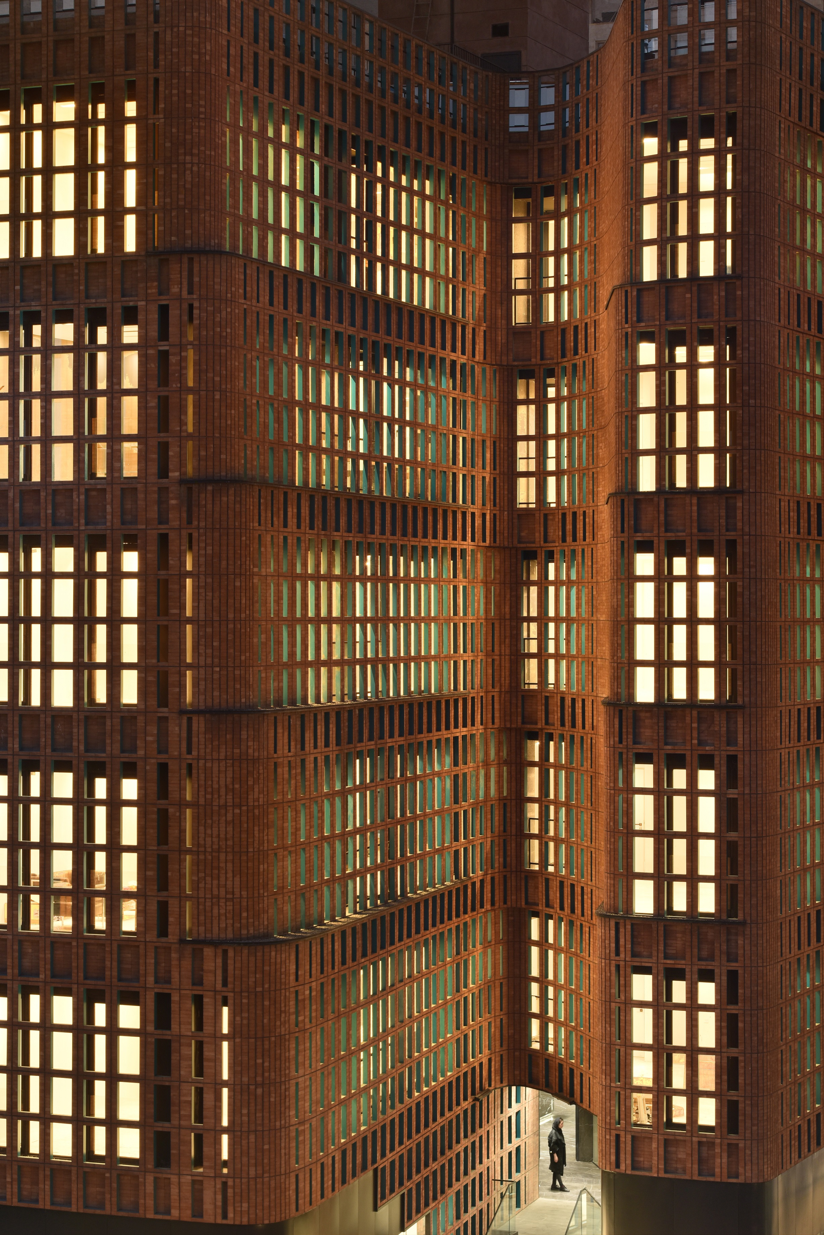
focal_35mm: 85
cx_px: 412
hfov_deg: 16.1
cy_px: 618
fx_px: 2916
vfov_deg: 23.9
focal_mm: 85
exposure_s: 13
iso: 200
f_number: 11
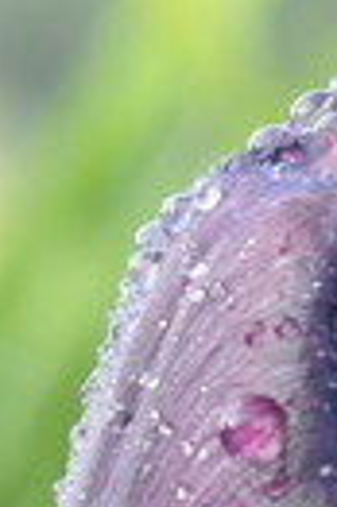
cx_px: 608
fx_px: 5575
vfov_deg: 5.1
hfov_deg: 3.4
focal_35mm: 396
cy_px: 1117
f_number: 9
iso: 3200
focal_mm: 50
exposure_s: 1/125
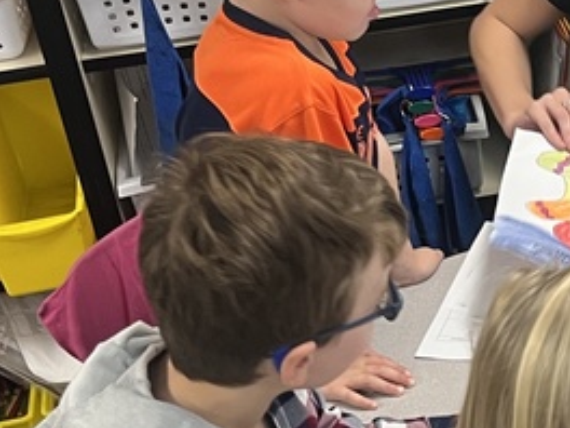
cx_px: 859
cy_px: 201
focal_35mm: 101
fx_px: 1663
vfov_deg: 14.6
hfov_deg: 17.5
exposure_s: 1/60
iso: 125
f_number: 1.6
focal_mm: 5.1
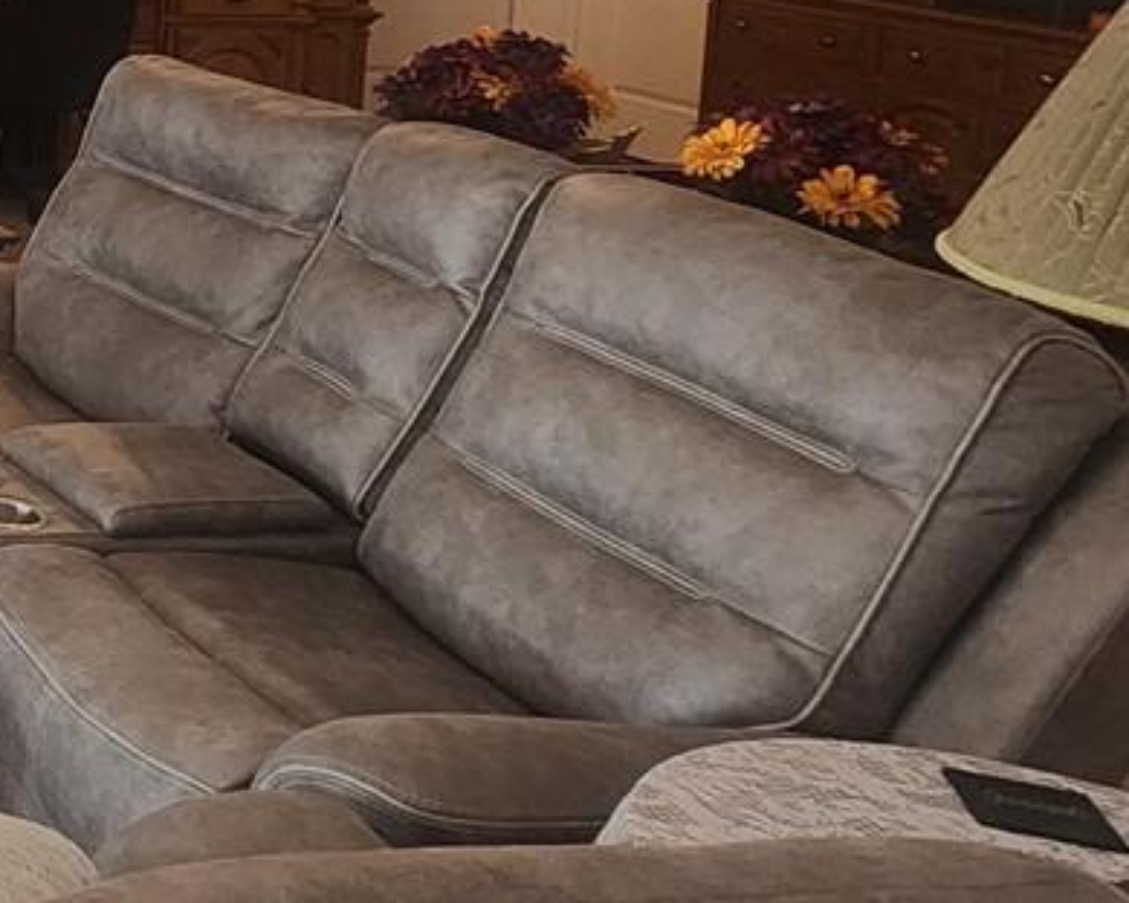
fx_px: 1738
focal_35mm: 52
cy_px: -87
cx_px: -808
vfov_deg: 26.8
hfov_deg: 23.2
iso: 320
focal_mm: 2.2
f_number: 2.2
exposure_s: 1/60
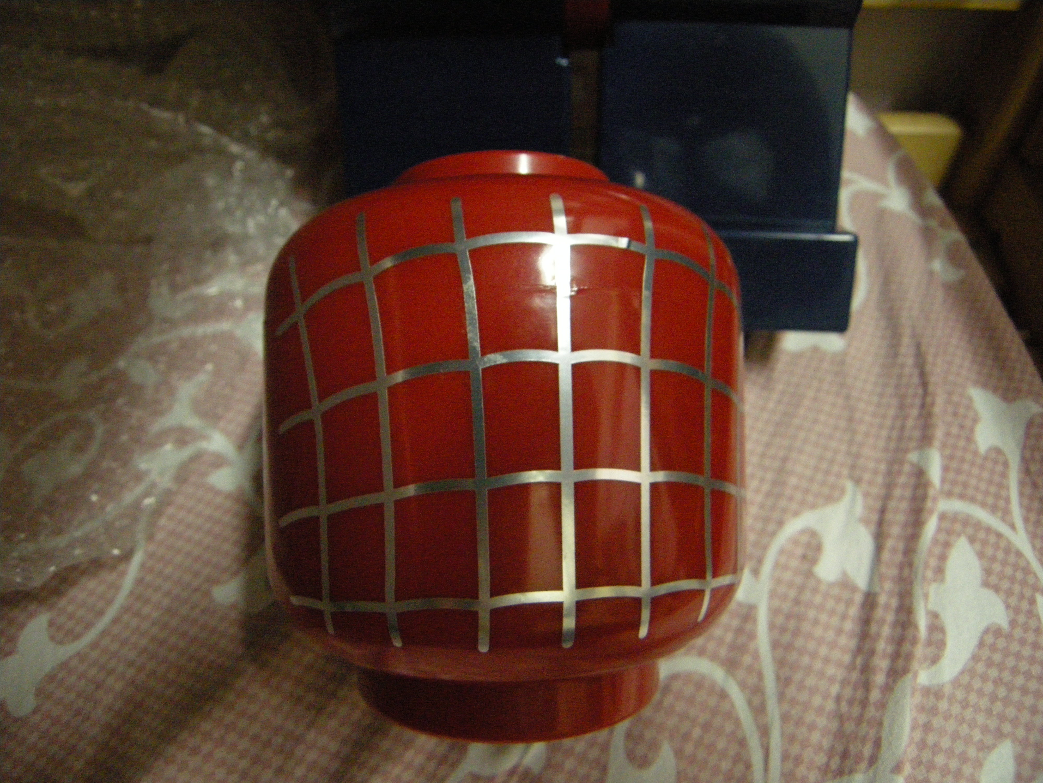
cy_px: 392
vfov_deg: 40.7
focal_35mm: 35
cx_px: 522
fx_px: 1055
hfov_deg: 52.6
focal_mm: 7.5
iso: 800
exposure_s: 1/21.2
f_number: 2.7
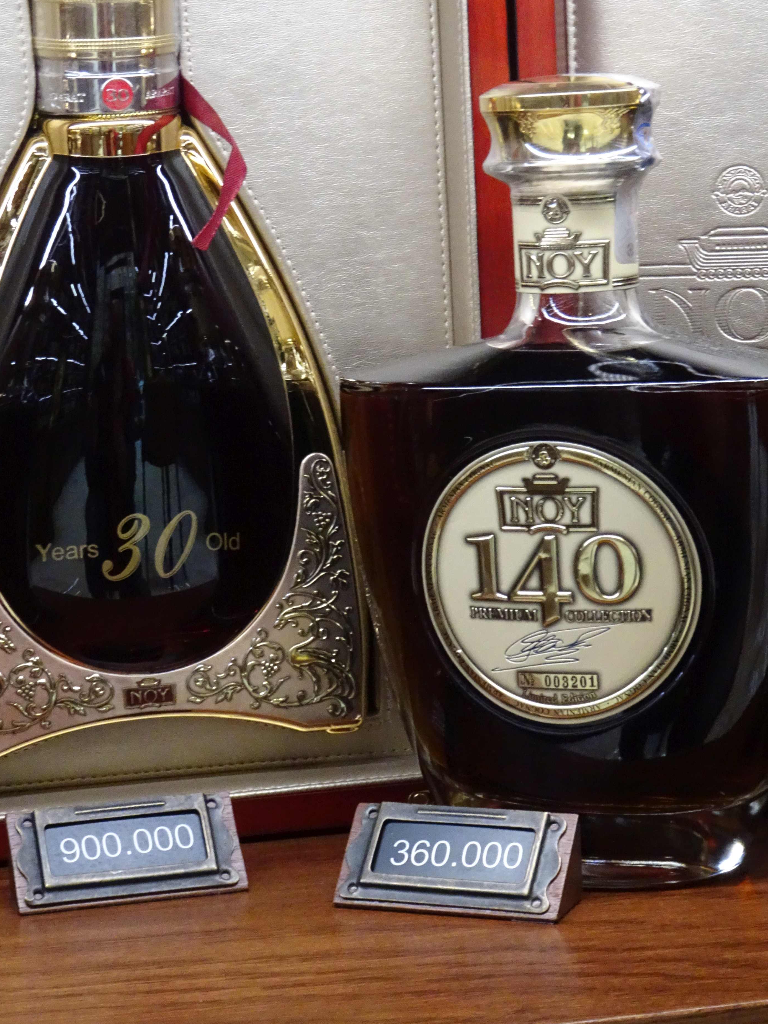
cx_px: 306
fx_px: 2663
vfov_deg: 21.7
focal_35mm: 90
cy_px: 402
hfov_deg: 16.4
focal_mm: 11.66
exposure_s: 1/60
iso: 800
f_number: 4.5
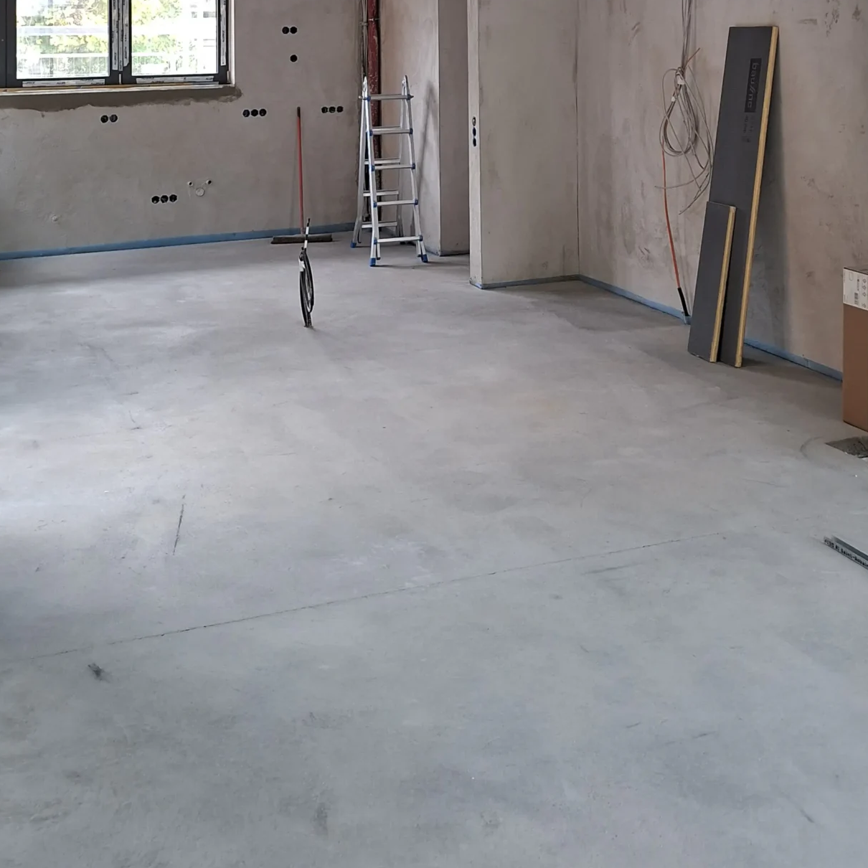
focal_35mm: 43
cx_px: 453
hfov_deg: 39.2
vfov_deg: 35.4
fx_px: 1220
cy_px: -4
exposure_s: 1/33
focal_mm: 5.54
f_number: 1.8
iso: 320
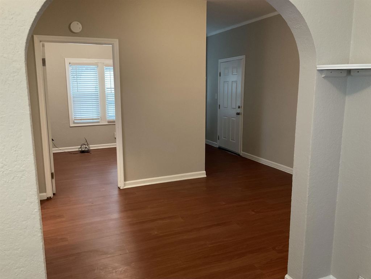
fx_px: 311
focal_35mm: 29
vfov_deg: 48.2
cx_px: 186
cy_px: 140
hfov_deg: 61.7
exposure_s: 1/40
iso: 200
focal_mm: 3
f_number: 1.8
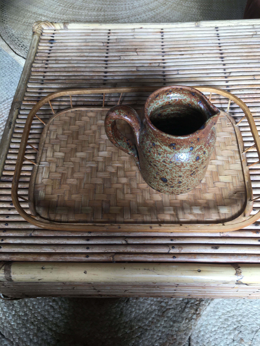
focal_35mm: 29
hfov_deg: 48.2
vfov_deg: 61.7
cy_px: 173
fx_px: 290
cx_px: 130
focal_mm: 4.15
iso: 32
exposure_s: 1/50
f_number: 2.2
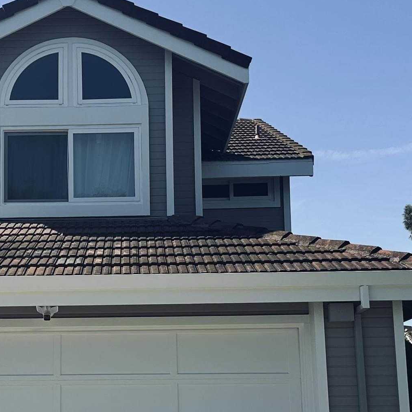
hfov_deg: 26.5
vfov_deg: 26.7
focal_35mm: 64
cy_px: 290
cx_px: 101
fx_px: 862
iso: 80
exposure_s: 1/3717
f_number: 1.78
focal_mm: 6.86
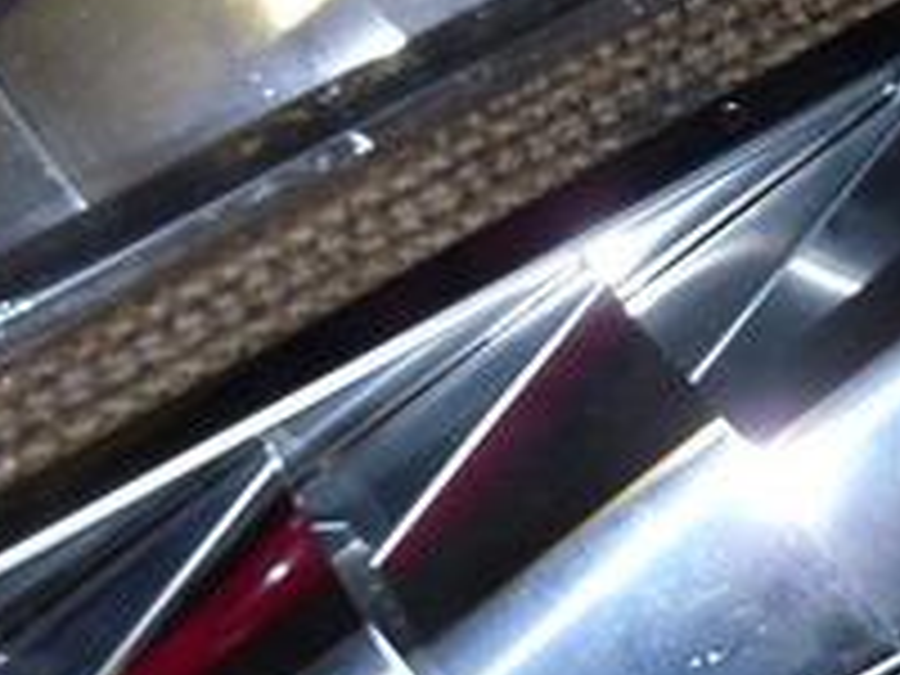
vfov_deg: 14.9
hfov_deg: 19.6
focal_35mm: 99
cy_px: 234
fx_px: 2574
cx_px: 729
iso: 80
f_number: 3.3
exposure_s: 1/45
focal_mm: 5.6
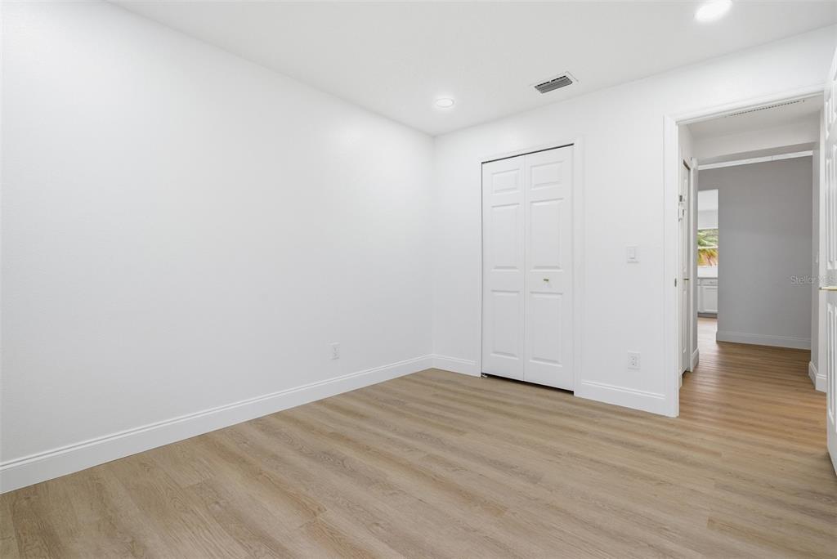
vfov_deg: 73.8
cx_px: 418
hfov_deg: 96.7
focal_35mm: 16
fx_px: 372
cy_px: 280
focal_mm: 16
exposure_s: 1/50
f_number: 9
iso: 250
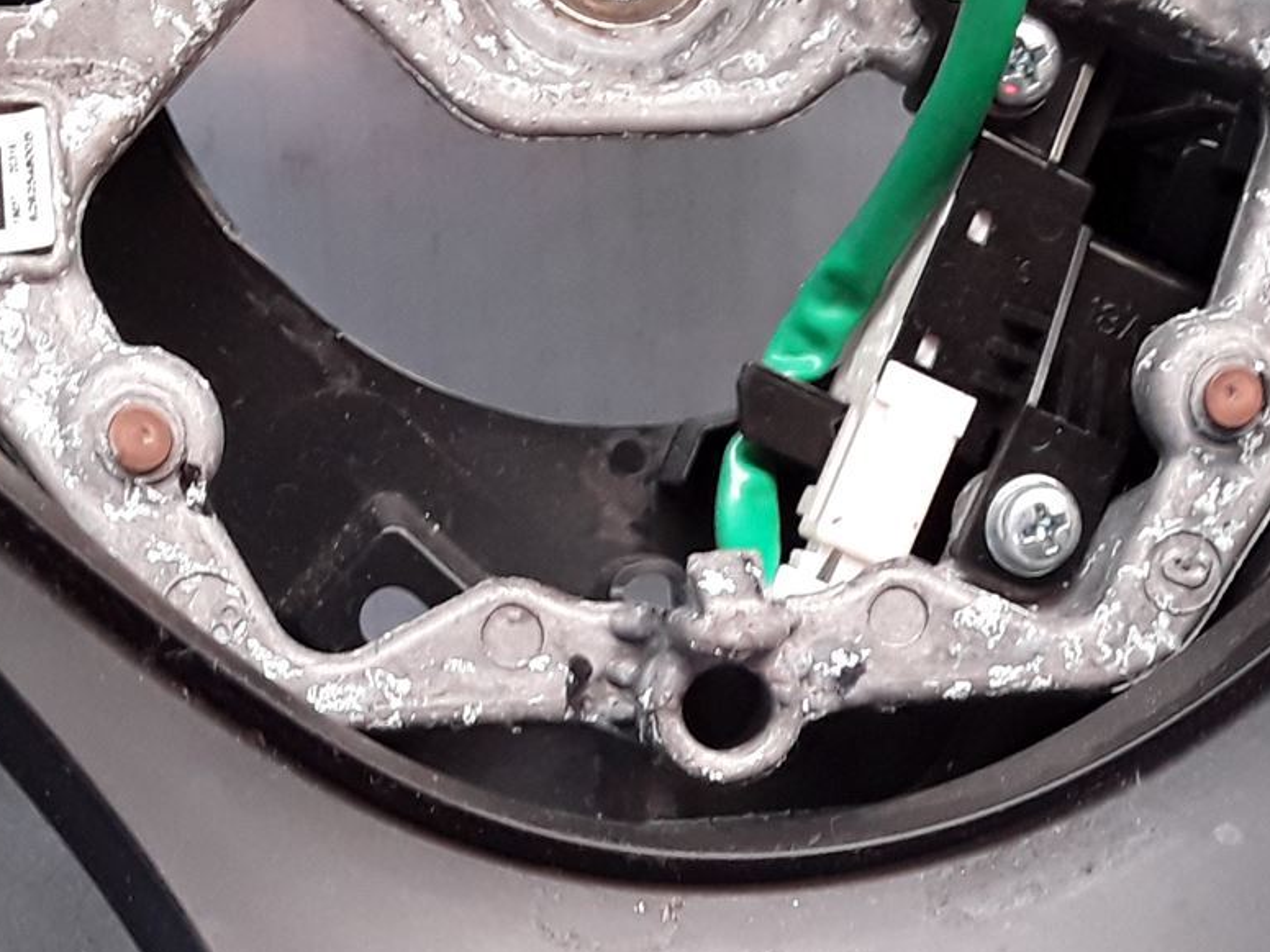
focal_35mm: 74
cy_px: 1093
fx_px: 2715
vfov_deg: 19.0
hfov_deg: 26.3
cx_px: 685
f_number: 1.9
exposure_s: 1/50
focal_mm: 2.91
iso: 100
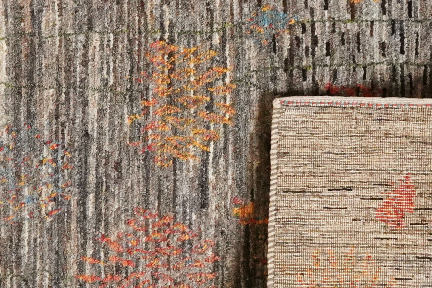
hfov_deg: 71.5
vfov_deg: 51.3
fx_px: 300
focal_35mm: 25
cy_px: 144
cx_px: 216
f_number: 13
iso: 6400
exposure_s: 1/15
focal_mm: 25
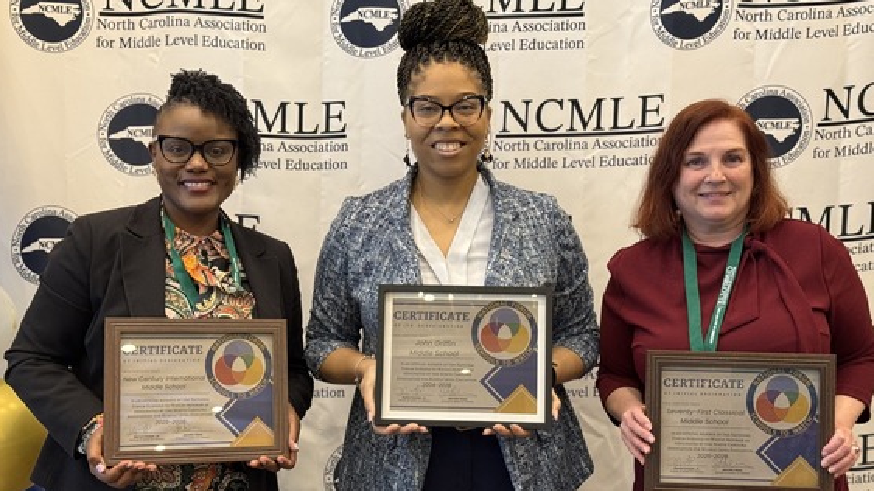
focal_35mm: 53
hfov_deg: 39.2
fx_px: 1228
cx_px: 434
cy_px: 257
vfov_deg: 22.6
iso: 250
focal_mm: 6.76
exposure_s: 1/40
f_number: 1.78
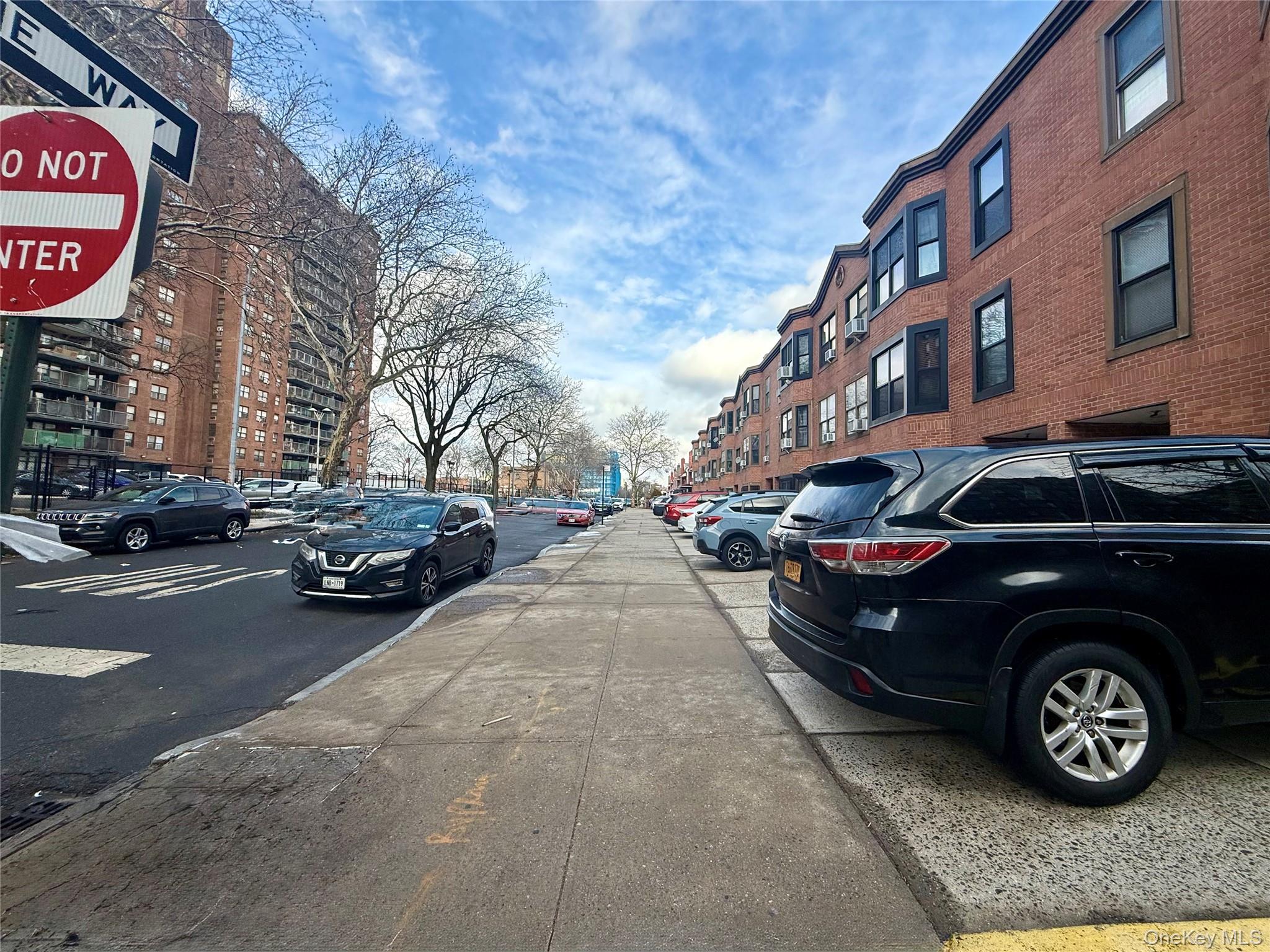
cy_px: 476
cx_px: 635
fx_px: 514
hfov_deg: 102.1
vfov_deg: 85.7
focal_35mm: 14
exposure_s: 1/1312
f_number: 2.2
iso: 50
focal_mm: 2.22
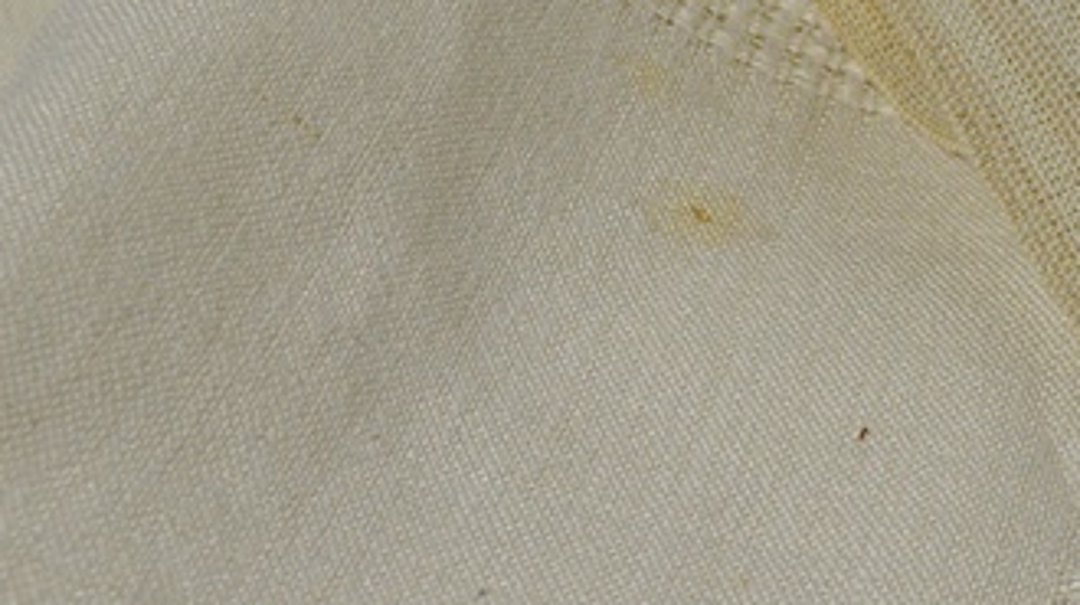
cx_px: 1024
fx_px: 3136
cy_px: 263
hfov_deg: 19.1
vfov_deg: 11.0
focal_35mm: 110
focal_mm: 23
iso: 400
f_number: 5
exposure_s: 1/100
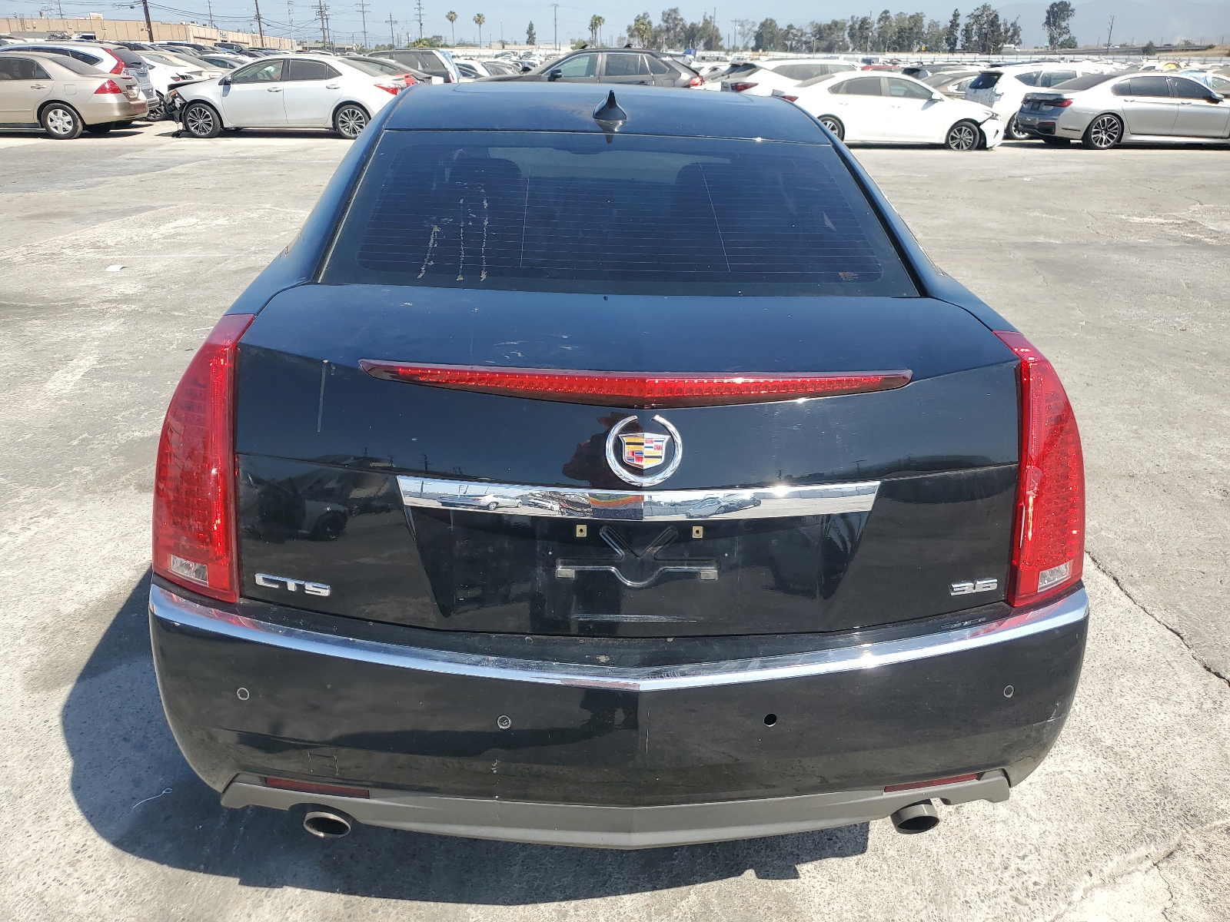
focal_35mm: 26
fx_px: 924
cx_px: 615
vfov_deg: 53.1
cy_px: 461
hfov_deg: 67.3
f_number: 1.5
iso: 50
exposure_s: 1/2000
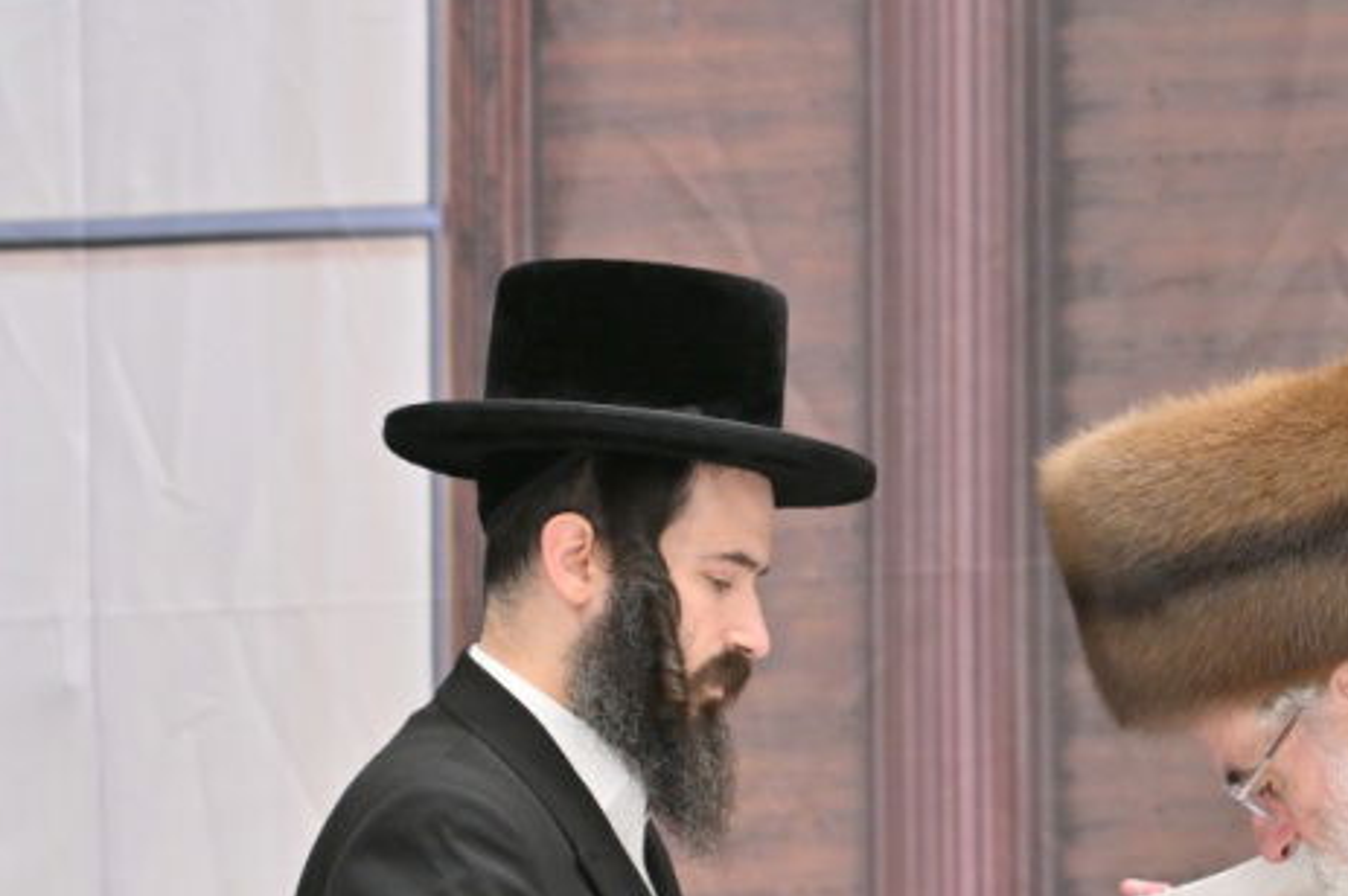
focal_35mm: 664
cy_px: 753
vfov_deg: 2.1
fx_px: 24845
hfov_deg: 3.1
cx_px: 1301
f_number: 2.8
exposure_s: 1/200
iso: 250
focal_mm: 200
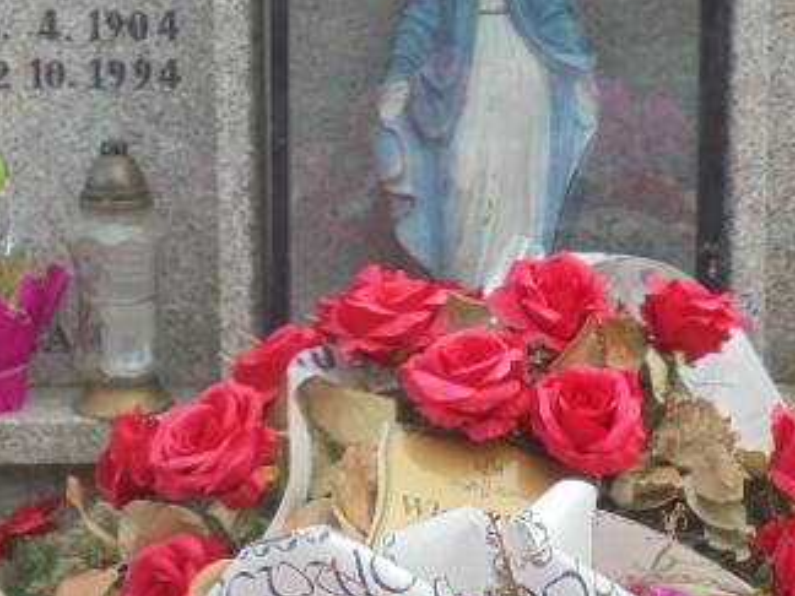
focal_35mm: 85
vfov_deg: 17.1
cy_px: 37
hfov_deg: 22.9
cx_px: 525
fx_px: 1952
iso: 100
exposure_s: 1/200
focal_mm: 7.8
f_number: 4.5
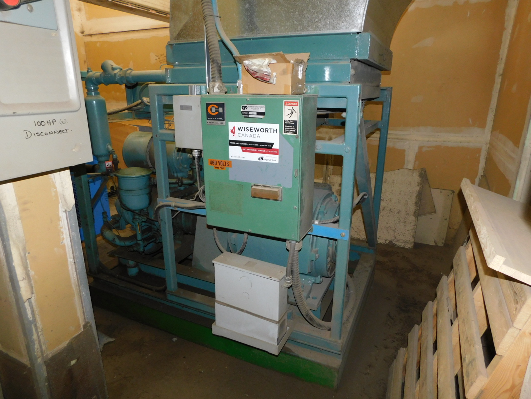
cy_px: 200
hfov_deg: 73.9
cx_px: 266
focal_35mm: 23
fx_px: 353
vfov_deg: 58.9
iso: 200
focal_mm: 4
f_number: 3
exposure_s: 1/30
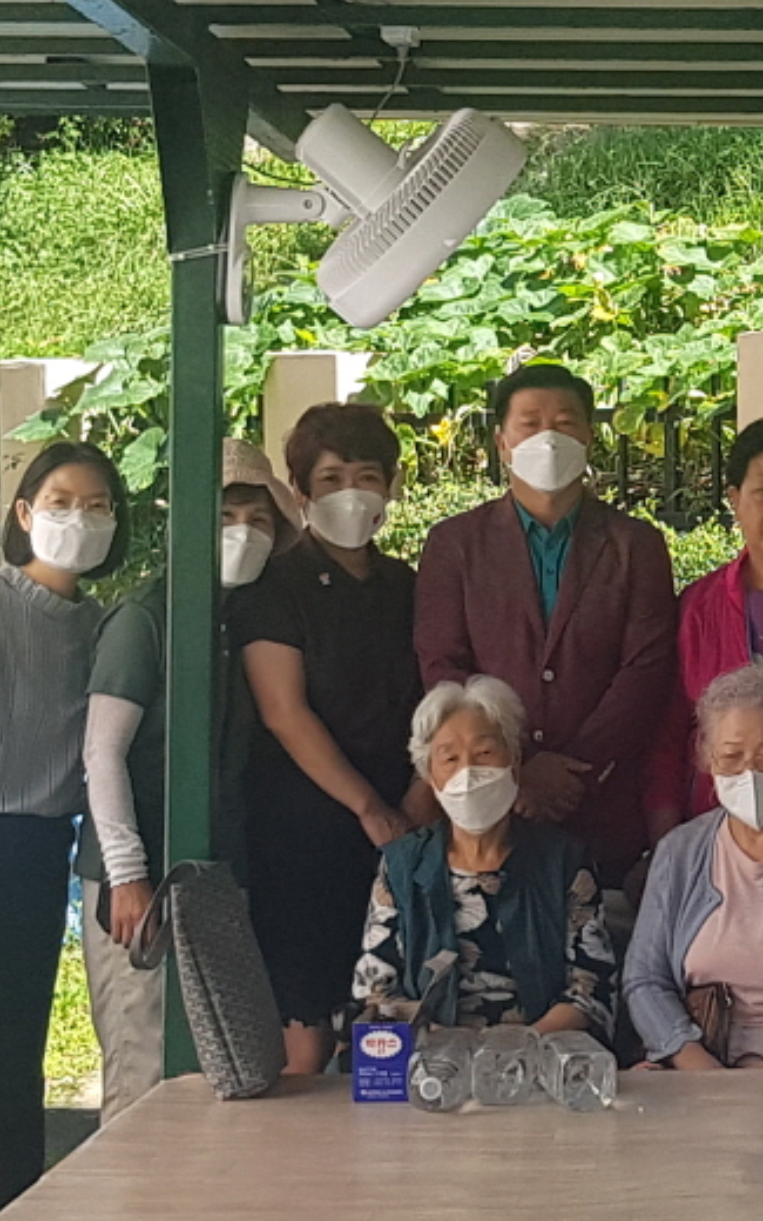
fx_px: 3527
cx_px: 1007
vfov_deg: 19.6
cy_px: 470
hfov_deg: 12.0
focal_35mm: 106
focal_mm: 4.2
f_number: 1.7
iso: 40
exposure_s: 1/728
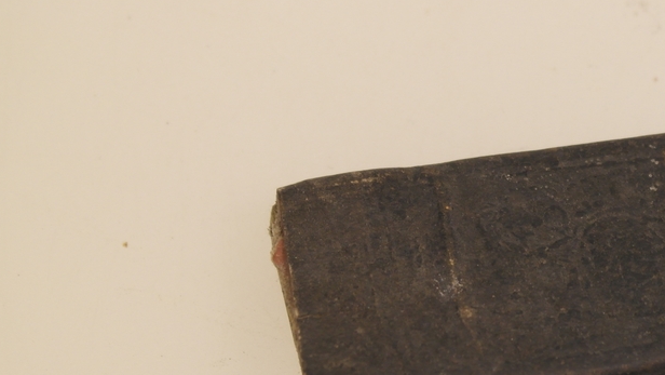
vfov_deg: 7.7
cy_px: 237
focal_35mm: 157
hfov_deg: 13.5
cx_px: 644
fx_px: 2769
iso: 400
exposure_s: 1/10
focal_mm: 50
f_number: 7.1
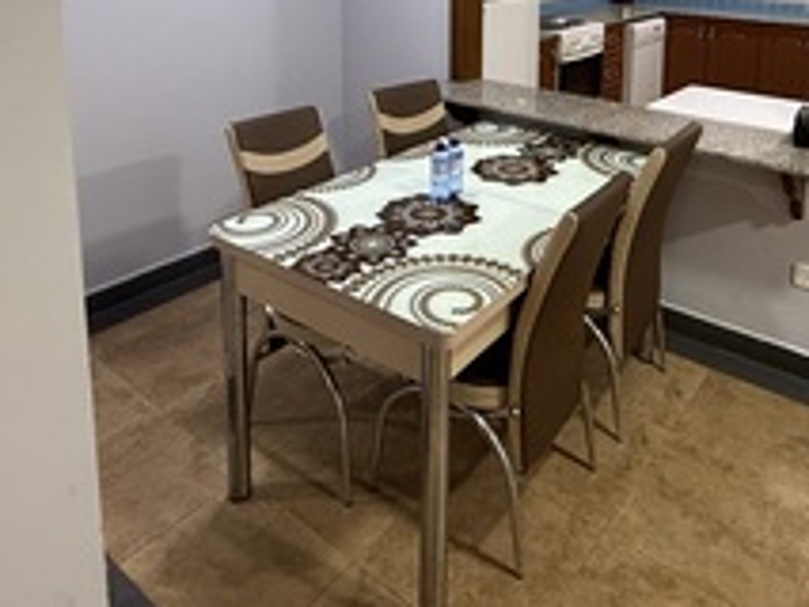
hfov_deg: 59.4
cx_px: 492
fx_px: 702
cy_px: 28
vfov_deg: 41.9
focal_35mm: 30
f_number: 2.2
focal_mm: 2.22
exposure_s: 1/50
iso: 320
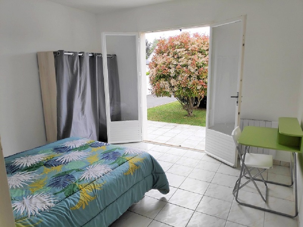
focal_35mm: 20
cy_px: 114
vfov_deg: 66.0
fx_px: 175
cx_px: 152
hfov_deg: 81.7
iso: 100
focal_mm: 3.94
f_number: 1.9
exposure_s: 1/243
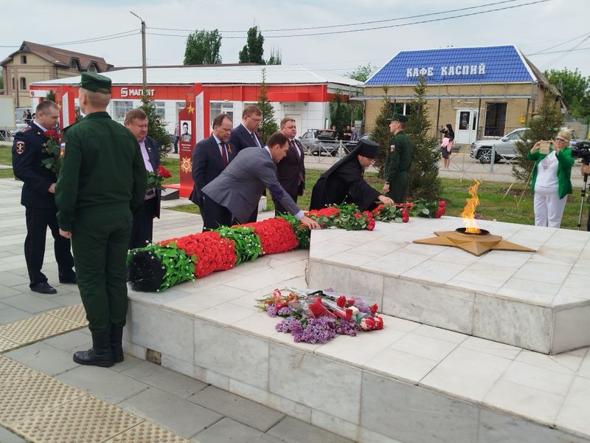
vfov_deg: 45.4
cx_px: 295
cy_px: 222
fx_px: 528
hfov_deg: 58.4
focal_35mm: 31
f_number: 1.7
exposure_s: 1/1002
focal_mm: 5.31
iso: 50
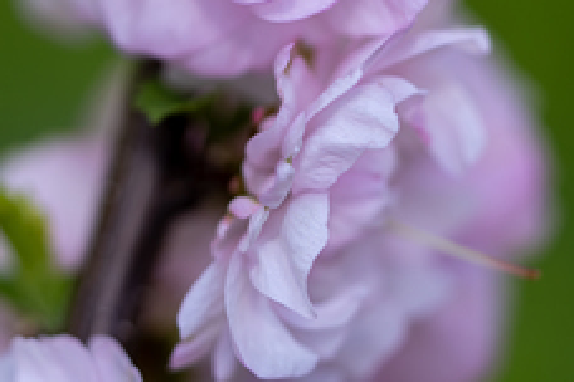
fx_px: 3779
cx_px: 73
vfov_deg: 5.8
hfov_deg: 8.7
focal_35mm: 237
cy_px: -103
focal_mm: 90
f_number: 2.8
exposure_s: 1/250
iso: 200
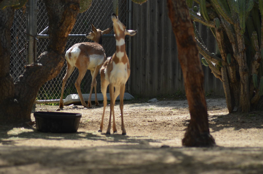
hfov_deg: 7.1
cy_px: 87
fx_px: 2133
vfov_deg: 4.7
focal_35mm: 292
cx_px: 132
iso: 400
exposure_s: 1/1600
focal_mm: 195
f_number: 5
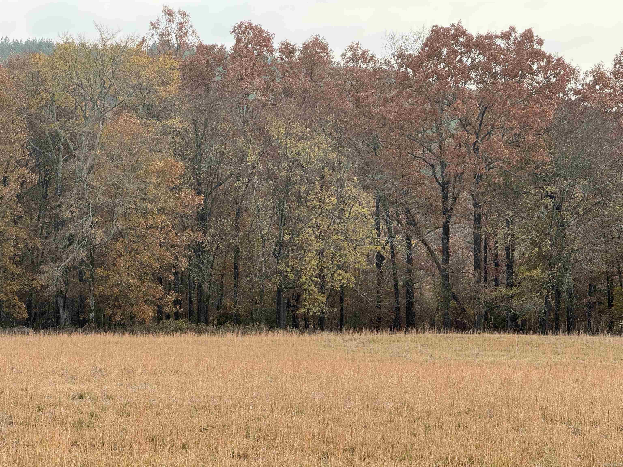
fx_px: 2160
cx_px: 312
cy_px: 234
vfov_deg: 12.3
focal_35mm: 120
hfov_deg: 16.4
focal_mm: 15.66
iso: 64
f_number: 2.8
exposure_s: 1/369
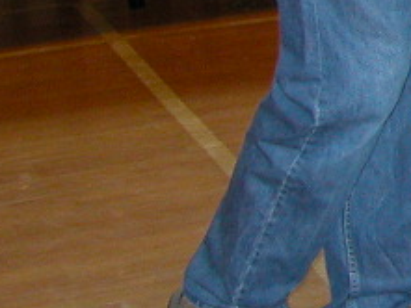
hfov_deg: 8.5
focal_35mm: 203
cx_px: 1147
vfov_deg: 7.2
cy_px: -119
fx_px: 2412
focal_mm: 8.9
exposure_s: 1/60
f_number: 2.8
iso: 200
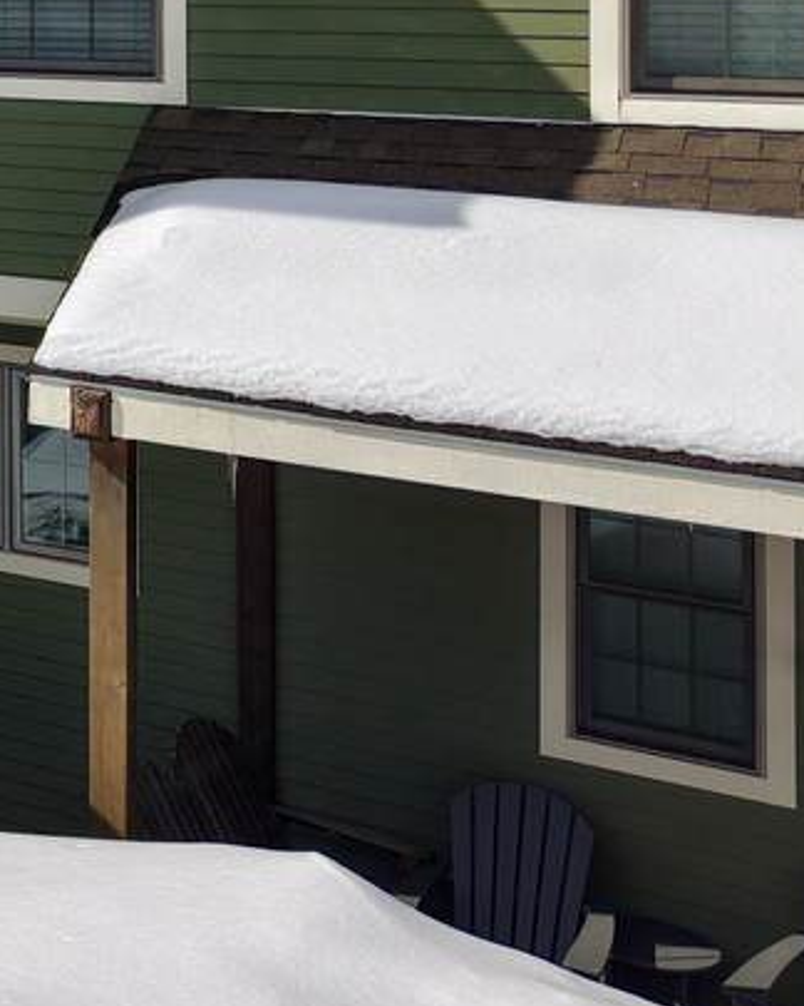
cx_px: -757
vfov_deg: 24.4
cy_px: -30
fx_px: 2201
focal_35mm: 74
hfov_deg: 16.4
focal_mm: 8.67
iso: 120
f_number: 1.8
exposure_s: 1/250
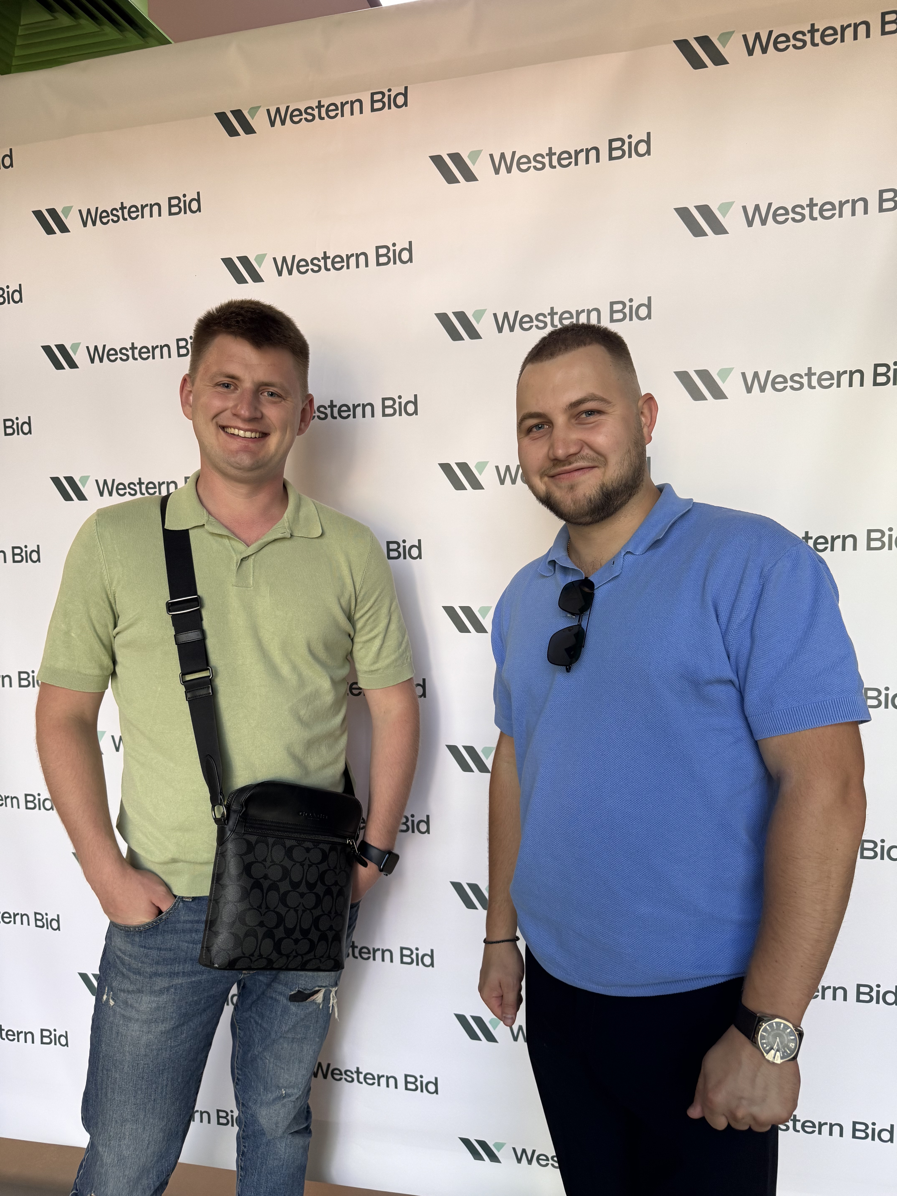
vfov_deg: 71.6
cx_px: 448
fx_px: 829
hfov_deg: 56.8
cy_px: 598
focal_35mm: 24
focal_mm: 6.76
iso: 160
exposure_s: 1/50
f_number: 1.78
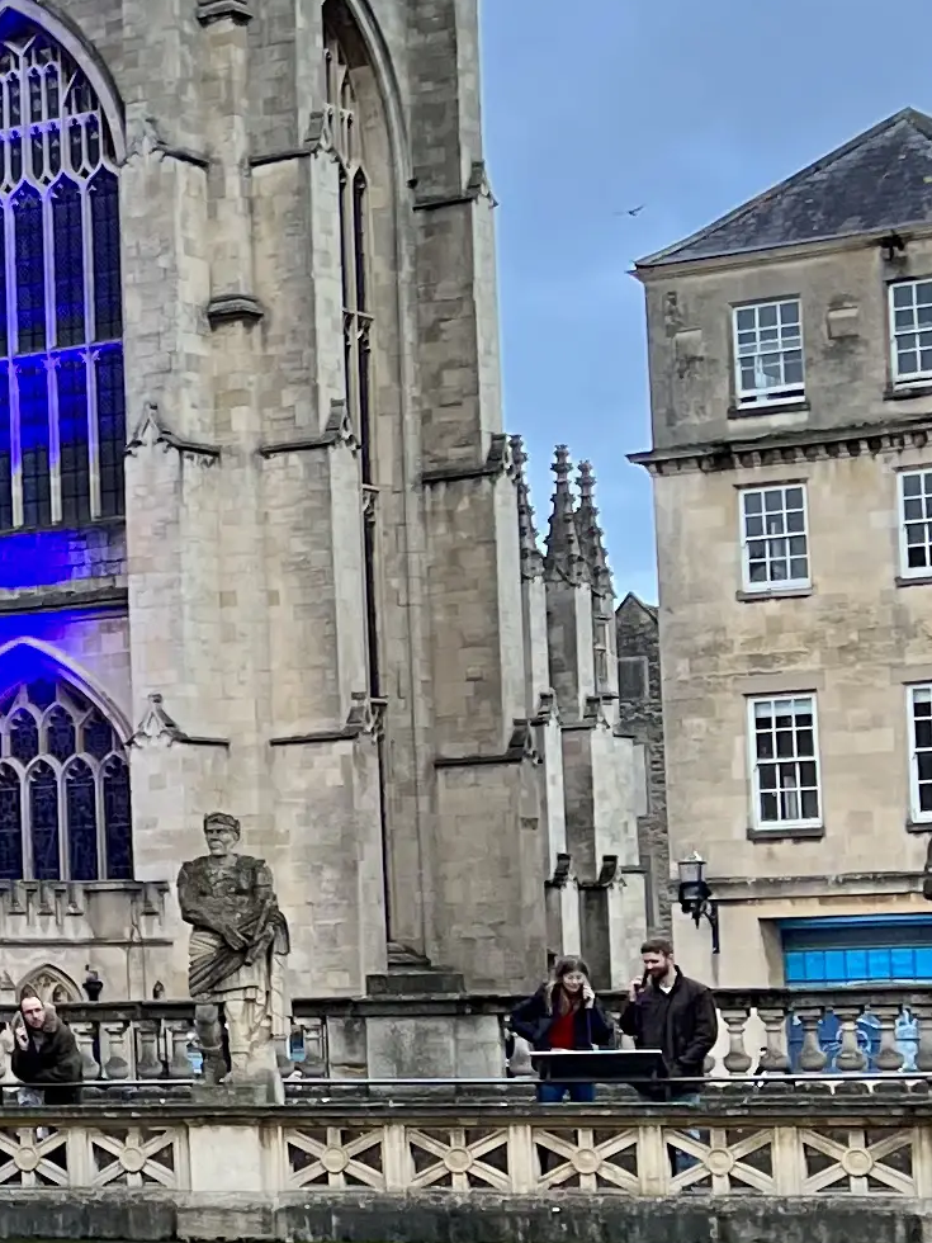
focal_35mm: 107
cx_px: -852
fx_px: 3841
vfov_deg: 18.3
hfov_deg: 12.4
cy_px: 788
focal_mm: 5.7
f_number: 1.5
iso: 100
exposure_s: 1/100
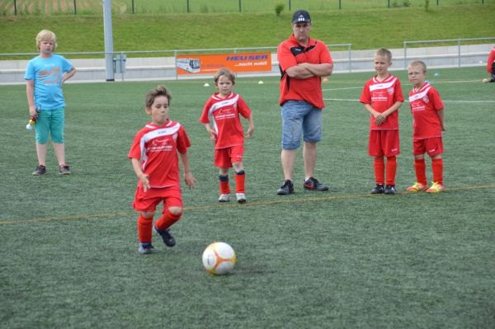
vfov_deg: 10.1
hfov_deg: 15.2
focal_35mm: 135
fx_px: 1855
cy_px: 164
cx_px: 248
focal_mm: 90
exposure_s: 1/800
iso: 400
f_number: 5.3
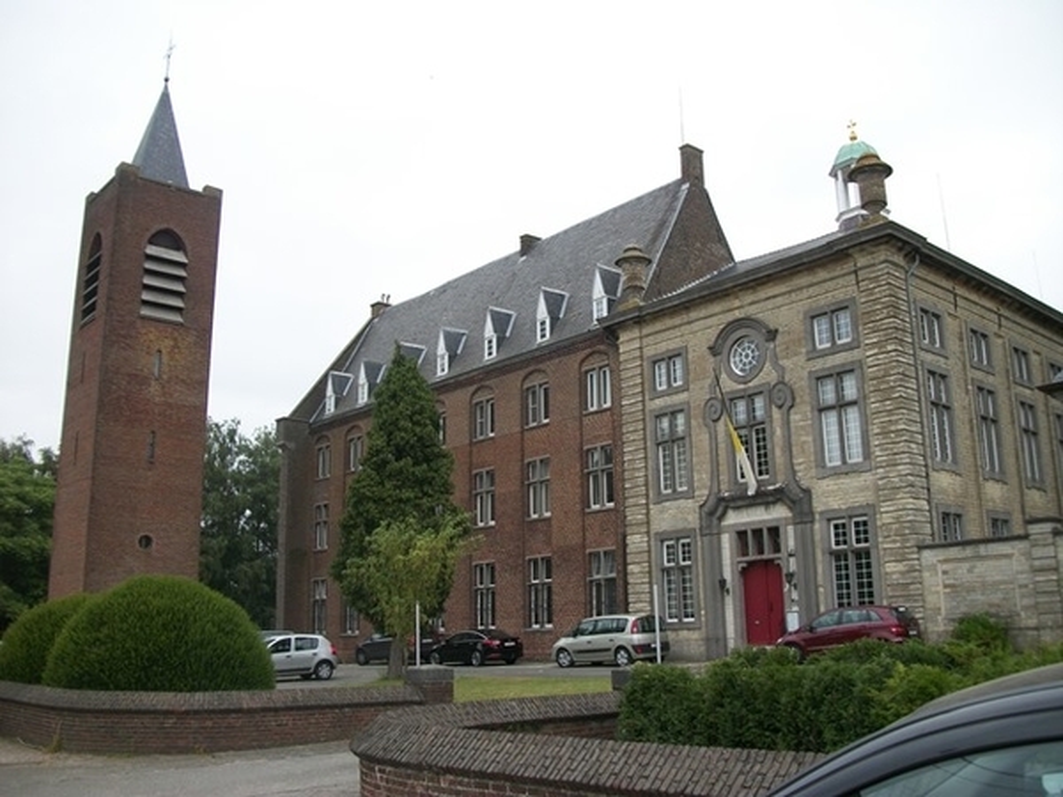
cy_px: 398
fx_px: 983
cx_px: 532
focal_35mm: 32
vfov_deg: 44.2
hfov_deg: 56.8
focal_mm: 5.7
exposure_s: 1/500
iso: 80
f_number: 2.9
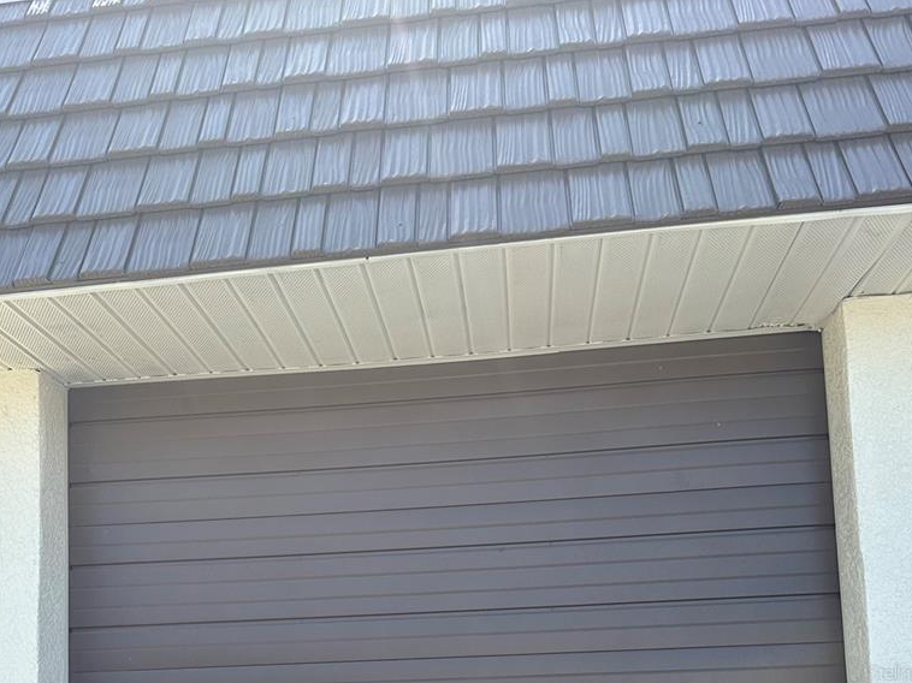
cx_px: 413
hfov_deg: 48.9
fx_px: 1001
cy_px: 672
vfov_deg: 34.5
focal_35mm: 38
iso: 80
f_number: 1.78
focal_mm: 6.86
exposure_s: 1/1321
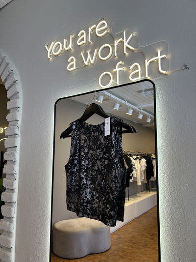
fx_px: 196
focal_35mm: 26
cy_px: 131
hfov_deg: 53.1
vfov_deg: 67.3
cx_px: 98
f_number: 1.5
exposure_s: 1/100
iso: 32
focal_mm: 5.7
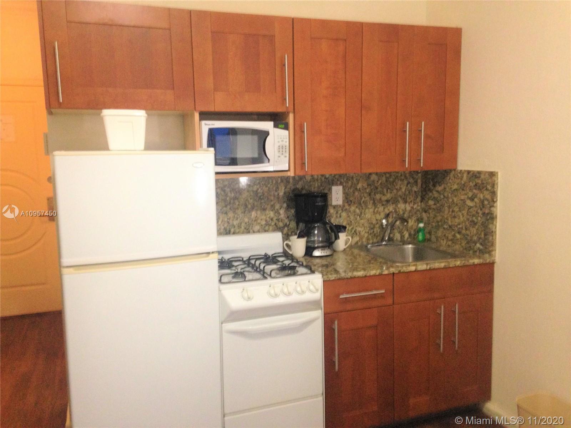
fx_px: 544
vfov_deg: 42.9
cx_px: 286
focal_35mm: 33
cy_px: 214
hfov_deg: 55.4
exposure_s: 1/20
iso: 250
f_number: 2.4
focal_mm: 4.12
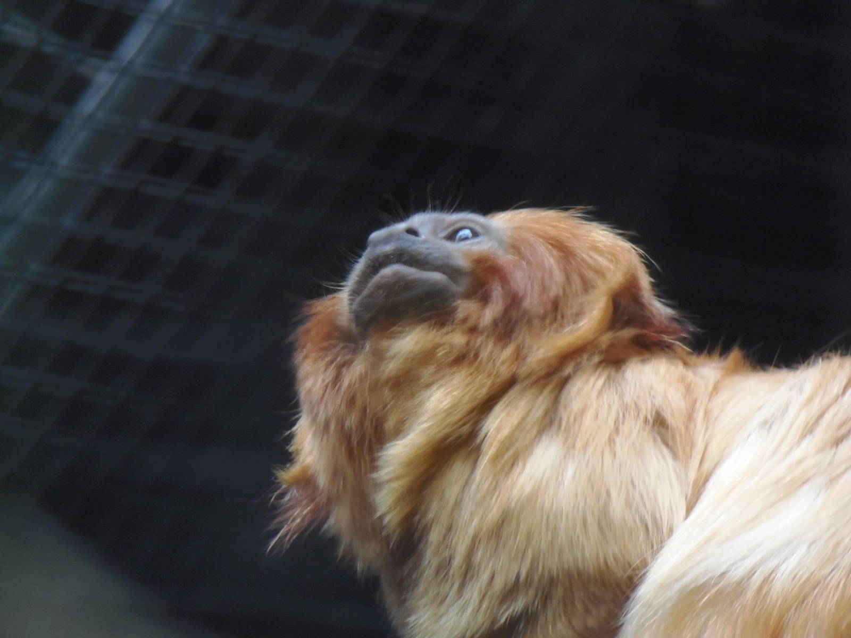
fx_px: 16742
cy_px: 319
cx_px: 426
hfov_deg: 2.9
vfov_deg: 2.2
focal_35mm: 681
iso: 200
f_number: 5.3
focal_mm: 126.2
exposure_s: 1/20
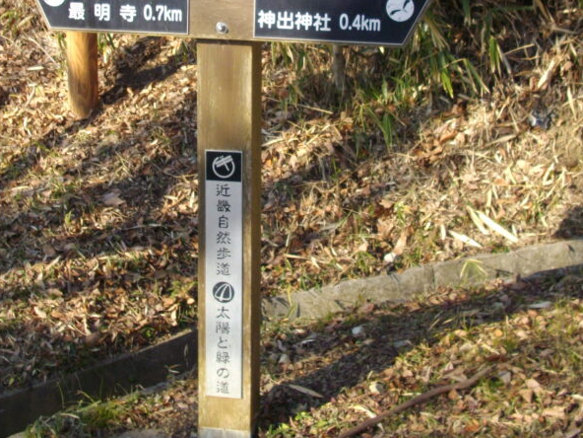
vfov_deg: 22.5
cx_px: 209
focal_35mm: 64
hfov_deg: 30.1
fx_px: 1078
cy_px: 62
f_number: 5.6
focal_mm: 6.2
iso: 100
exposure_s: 1/125
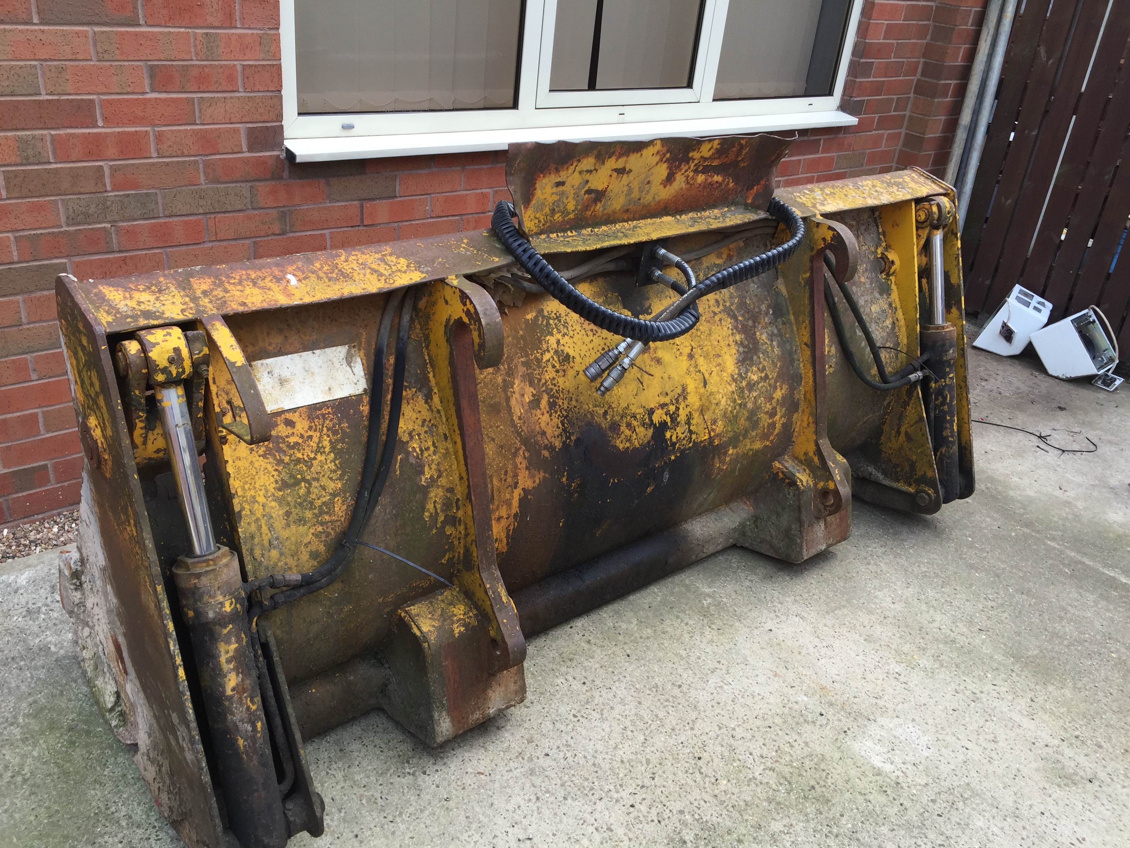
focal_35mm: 29
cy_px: 424
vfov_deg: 48.2
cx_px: 565
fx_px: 947
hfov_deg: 61.7
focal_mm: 4.15
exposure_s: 1/306
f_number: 2.2
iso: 32
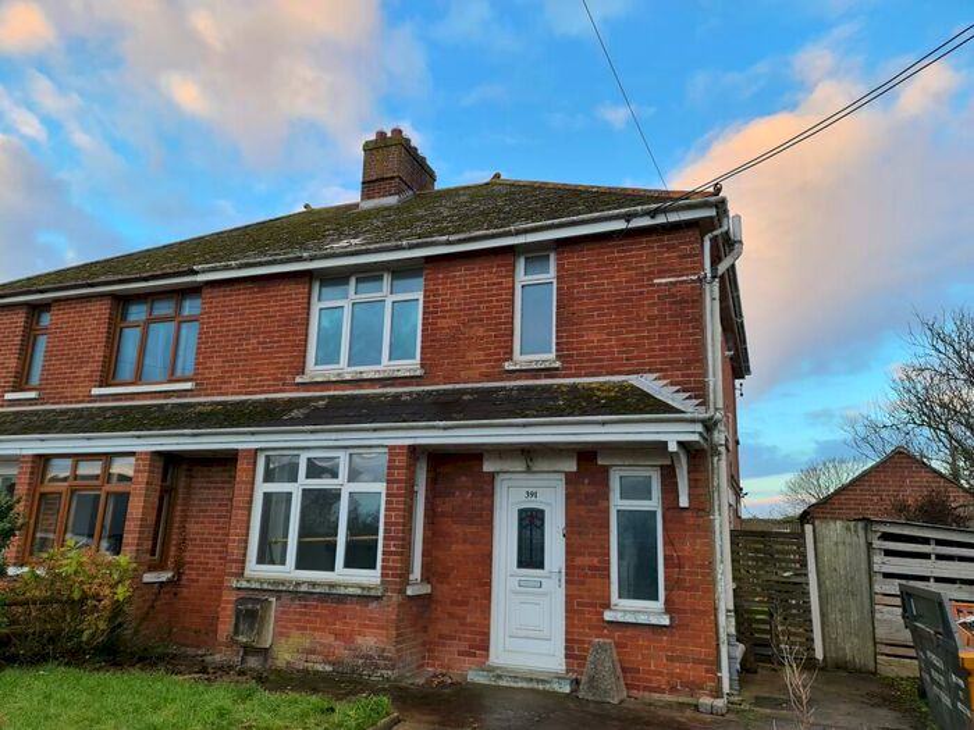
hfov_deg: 69.4
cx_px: 487
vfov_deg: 54.9
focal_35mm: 25
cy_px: 365
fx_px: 703
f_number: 1.8
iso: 50
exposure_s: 1/100
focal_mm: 7
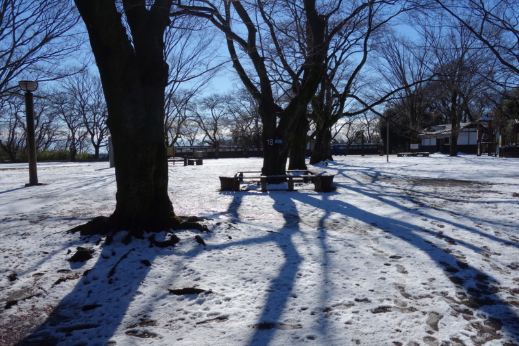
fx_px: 404
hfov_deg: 65.5
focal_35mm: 28
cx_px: 260
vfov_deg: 46.4
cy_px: 173
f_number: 6.3
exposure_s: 1/800
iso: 125
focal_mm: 10.4
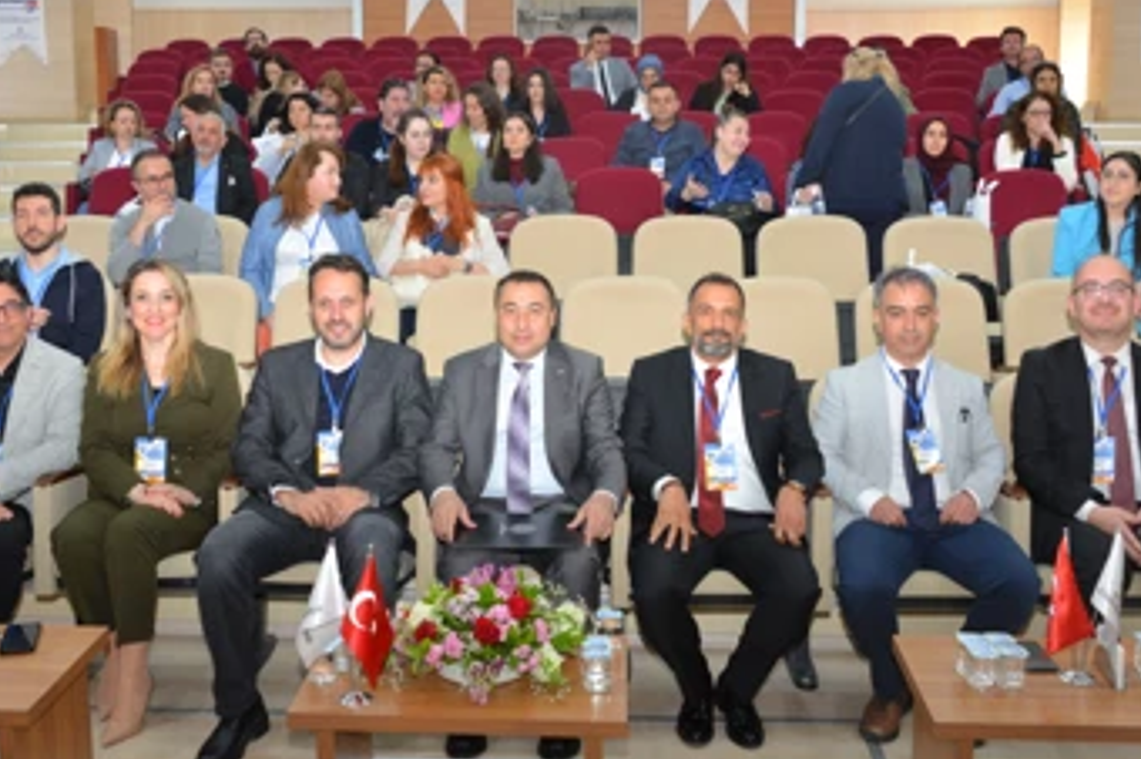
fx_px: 1393
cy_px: 311
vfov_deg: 30.4
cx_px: 564
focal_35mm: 44
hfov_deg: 44.5
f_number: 8
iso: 1600
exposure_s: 1/80
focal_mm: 34
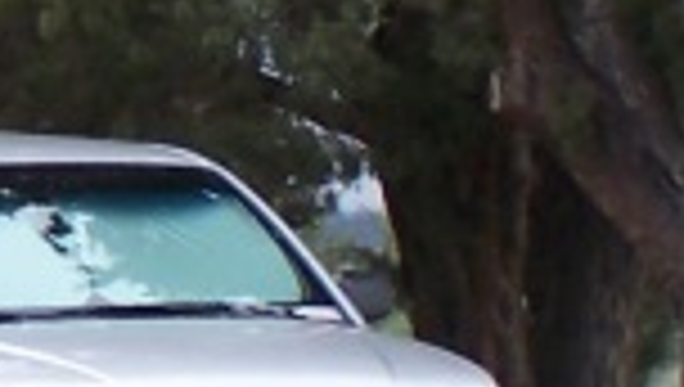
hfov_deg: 3.0
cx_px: -1422
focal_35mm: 714
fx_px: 12968
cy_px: -164
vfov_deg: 1.7
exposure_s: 1/250
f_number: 3.2
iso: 80
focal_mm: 17.5
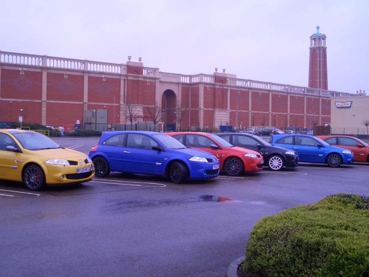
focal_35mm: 36
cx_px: 184
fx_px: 384
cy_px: 138
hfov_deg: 51.3
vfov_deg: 39.7
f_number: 4
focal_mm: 4.8
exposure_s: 1/160
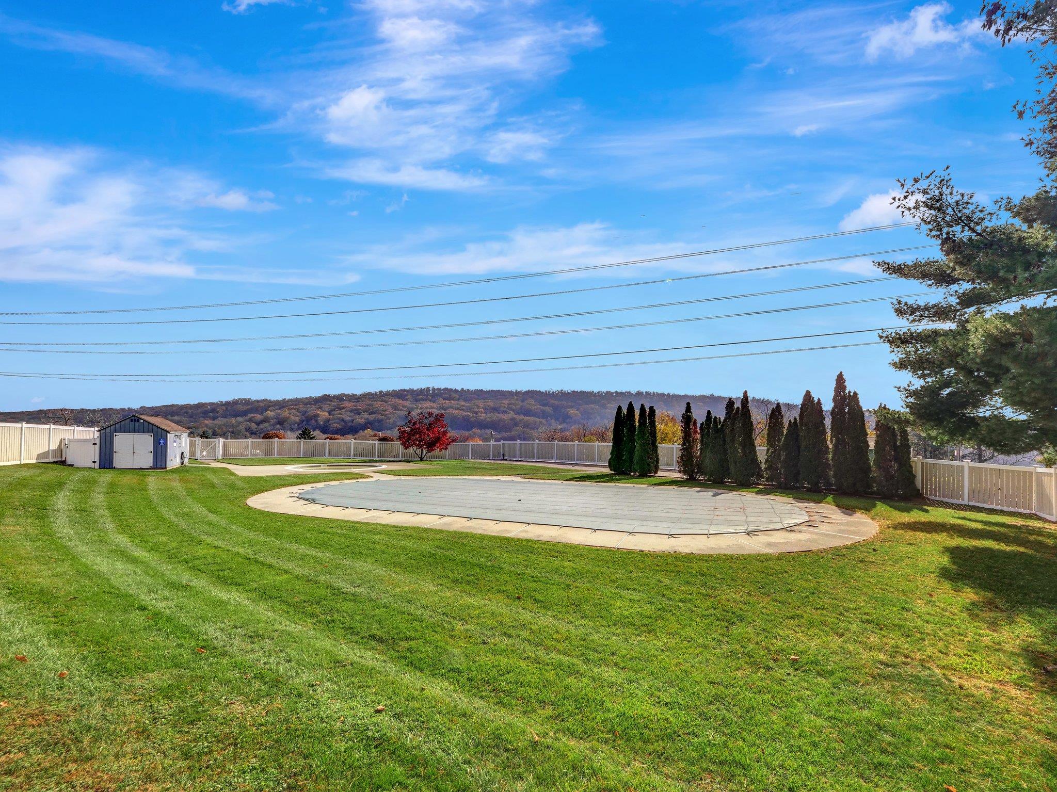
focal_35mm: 14
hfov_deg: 102.1
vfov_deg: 85.7
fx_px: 427
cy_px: 396
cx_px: 528
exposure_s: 1/1600
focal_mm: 7
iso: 400
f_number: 8
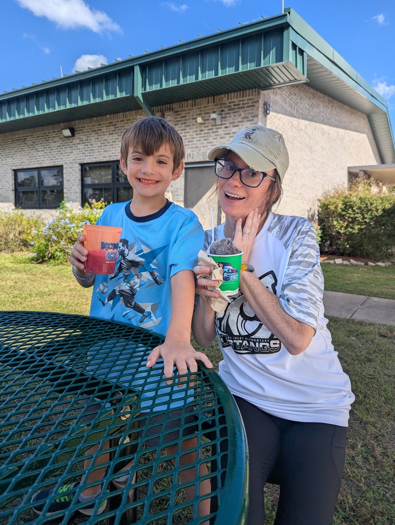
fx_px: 364
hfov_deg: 56.9
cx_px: 198
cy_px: 262
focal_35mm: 24
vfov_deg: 71.5
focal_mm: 6.81
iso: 45
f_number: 1.85
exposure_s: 1/1953
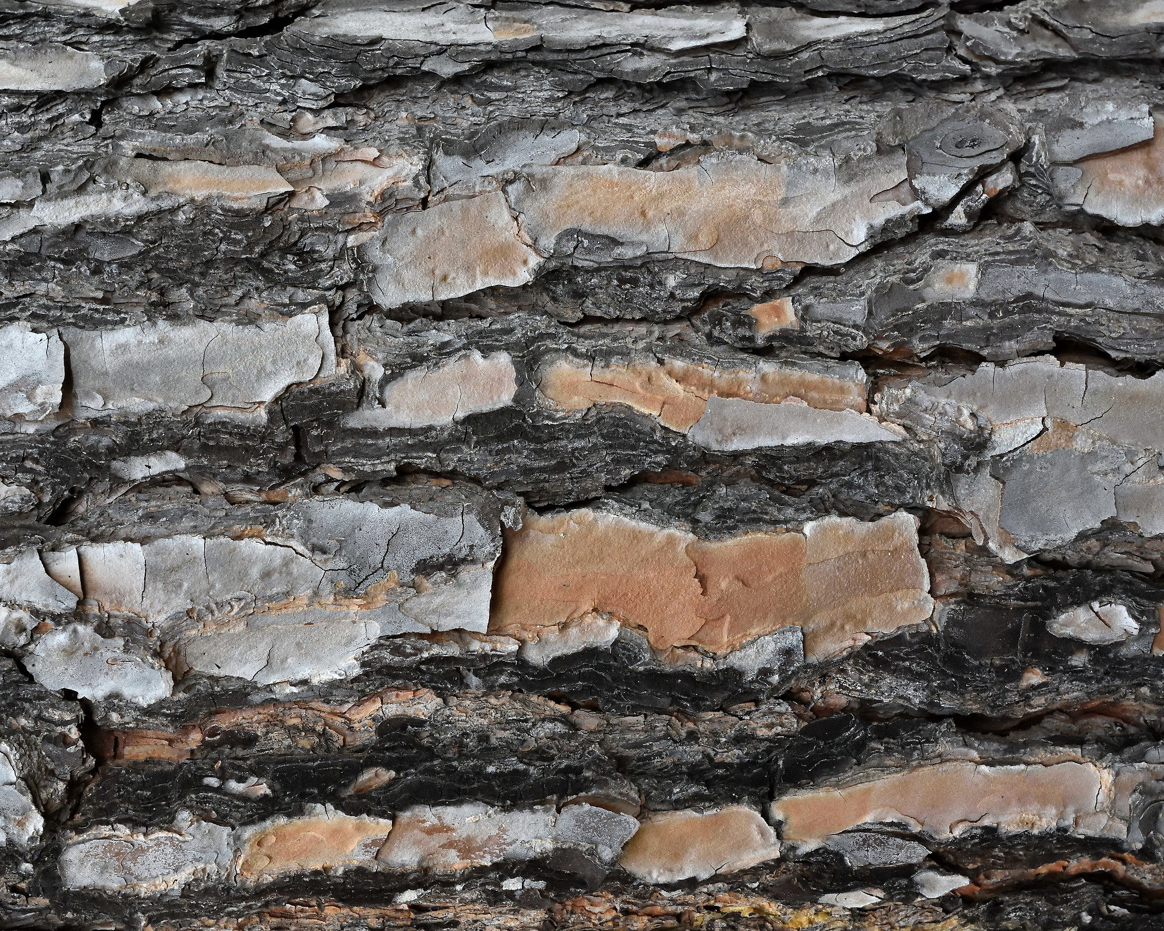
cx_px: 532
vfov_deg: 36.5
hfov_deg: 44.7
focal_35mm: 41
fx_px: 1412
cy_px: 469
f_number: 8
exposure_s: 1/125
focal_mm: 24
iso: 2000
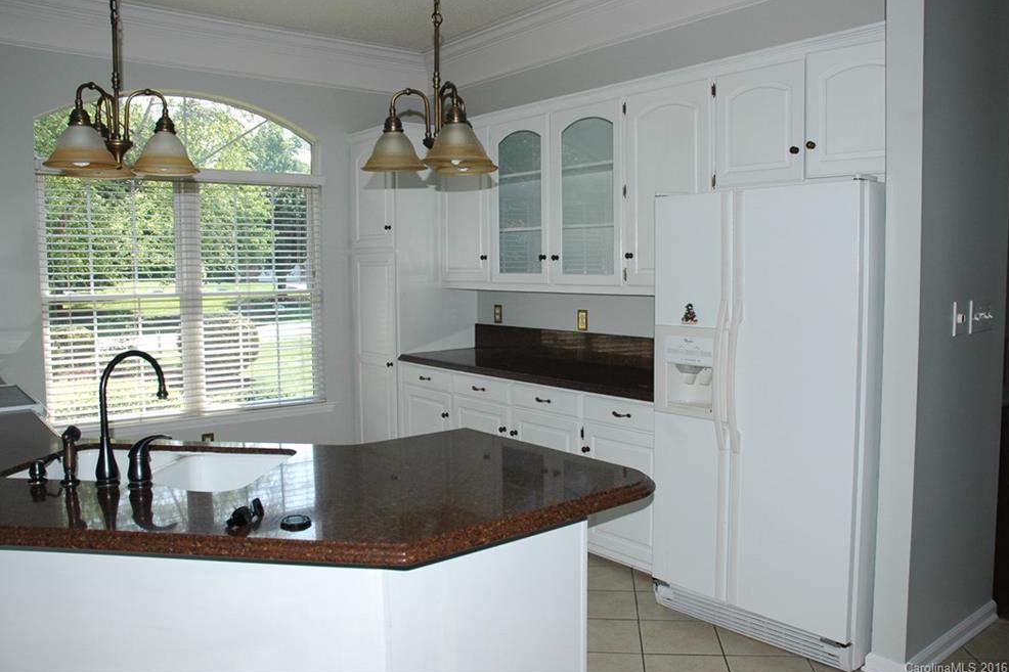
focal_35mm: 28
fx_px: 785
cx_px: 491
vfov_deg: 46.4
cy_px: 329
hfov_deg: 65.5
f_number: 7.1
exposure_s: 1/200
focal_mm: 18
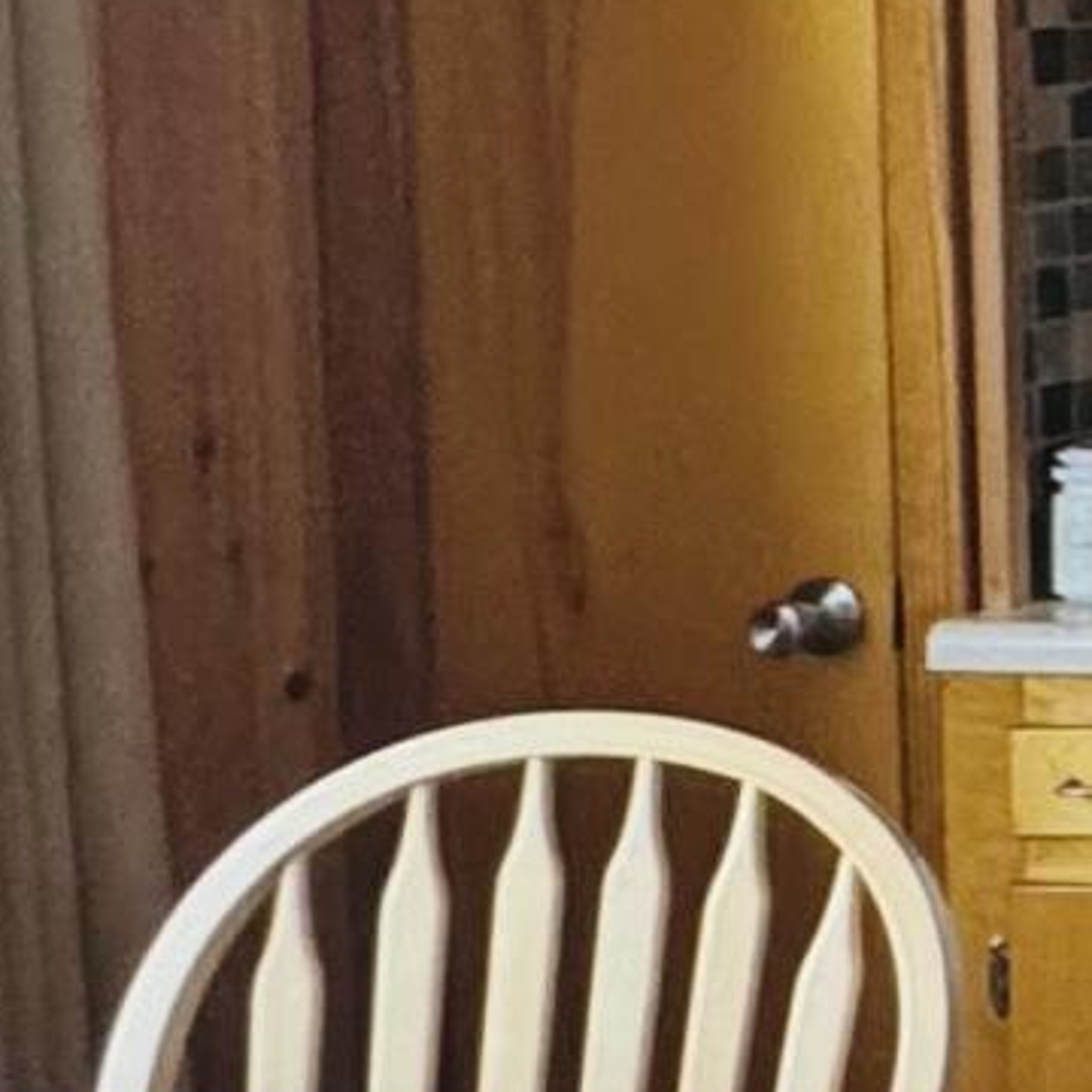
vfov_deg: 16.7
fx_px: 3676
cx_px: 3218
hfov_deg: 11.2
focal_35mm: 103
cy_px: 124
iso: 200
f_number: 2.2
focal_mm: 2.22
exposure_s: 1/120
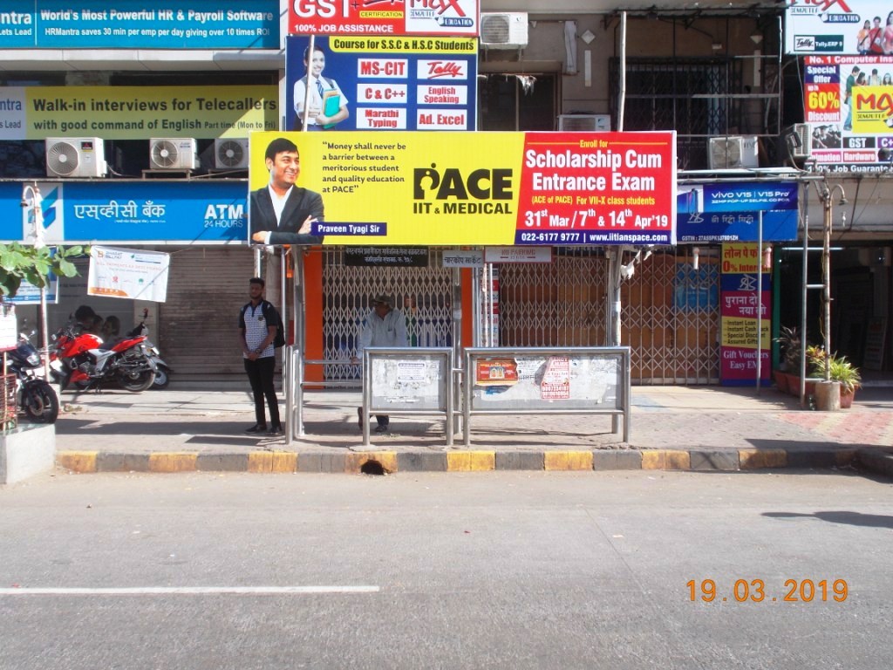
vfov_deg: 36.8
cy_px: 335
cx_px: 446
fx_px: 1006
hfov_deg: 47.9
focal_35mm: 39
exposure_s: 1/320
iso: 80
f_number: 3.9
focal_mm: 6.9
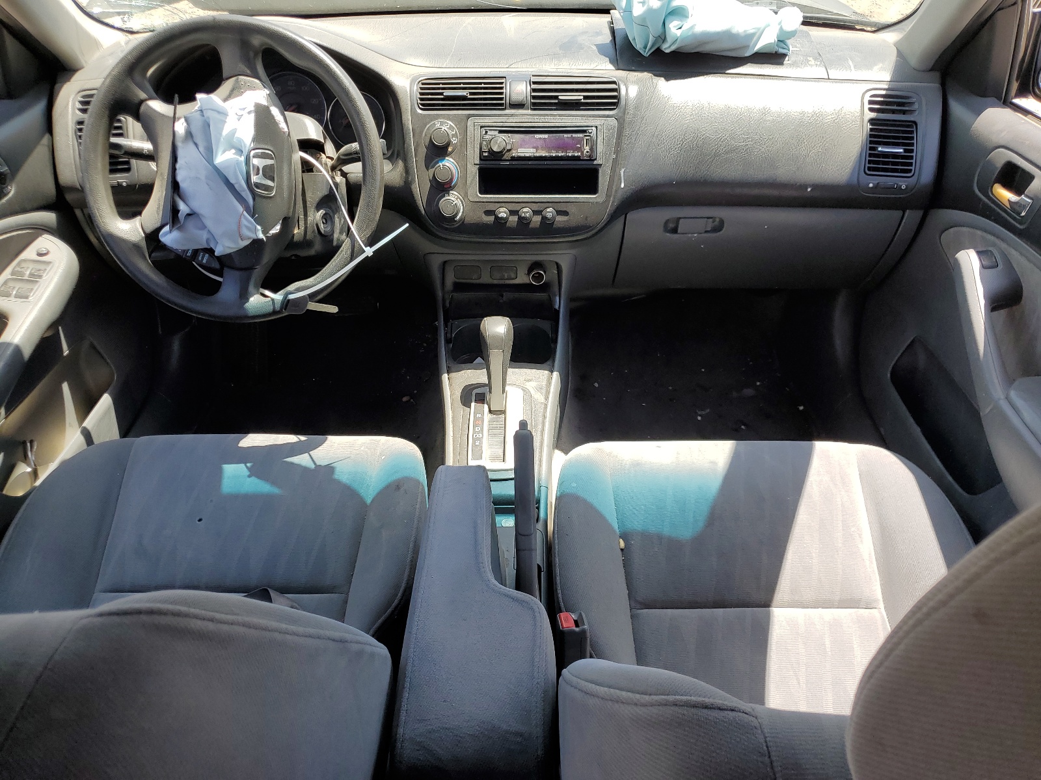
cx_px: 520
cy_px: 390
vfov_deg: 53.1
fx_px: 782
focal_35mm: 26
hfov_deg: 67.3
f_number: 1.5
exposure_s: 1/667
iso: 50
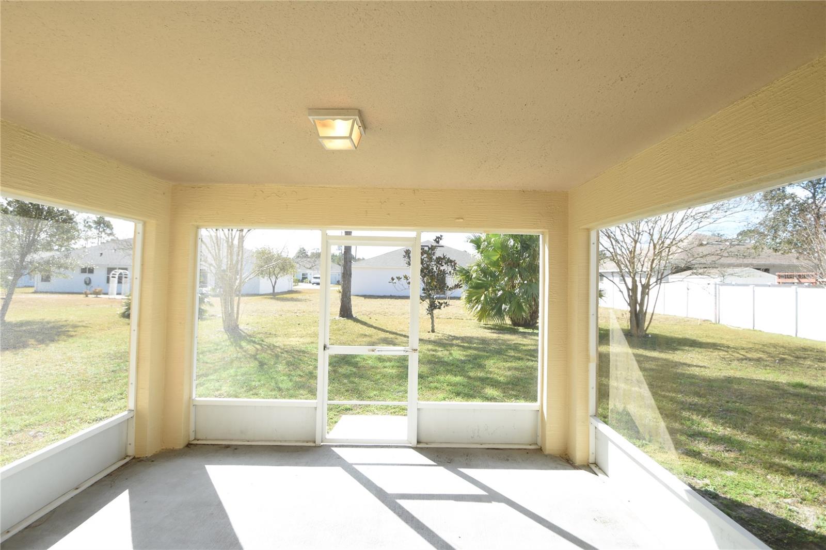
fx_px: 378
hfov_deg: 95.0
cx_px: 413
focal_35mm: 16
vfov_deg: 72.0
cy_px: 275
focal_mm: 11
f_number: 5.6
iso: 100
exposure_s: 1/125
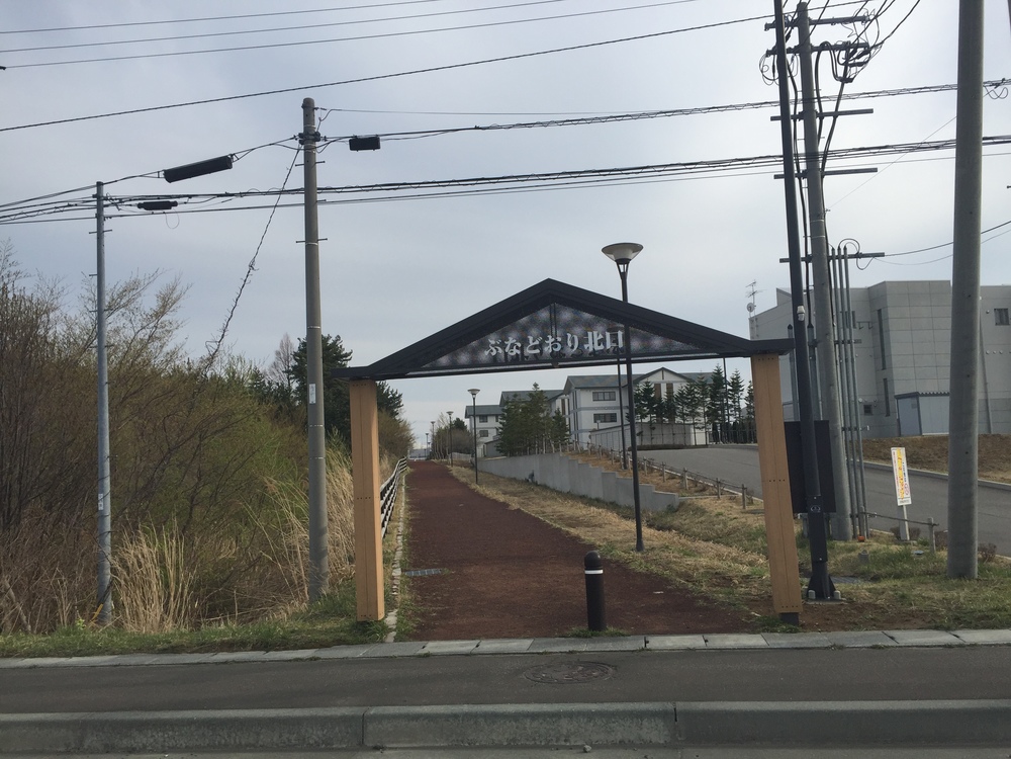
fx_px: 847
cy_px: 380
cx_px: 506
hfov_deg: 61.7
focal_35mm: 29
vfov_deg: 48.2
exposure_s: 1/1883
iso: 32
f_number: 2.2
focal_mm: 4.15
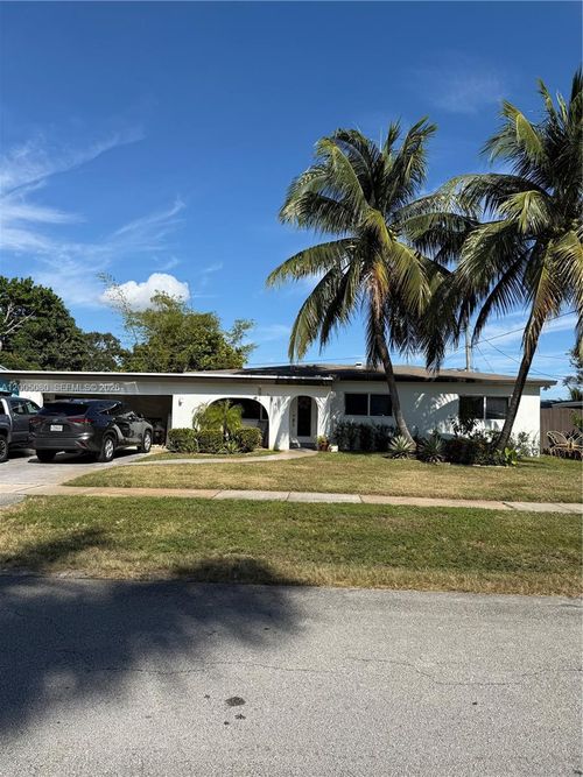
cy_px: 388
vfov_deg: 71.6
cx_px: 292
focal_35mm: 24
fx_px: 539
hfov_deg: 56.8
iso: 80
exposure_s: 1/5319
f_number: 1.78
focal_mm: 6.76
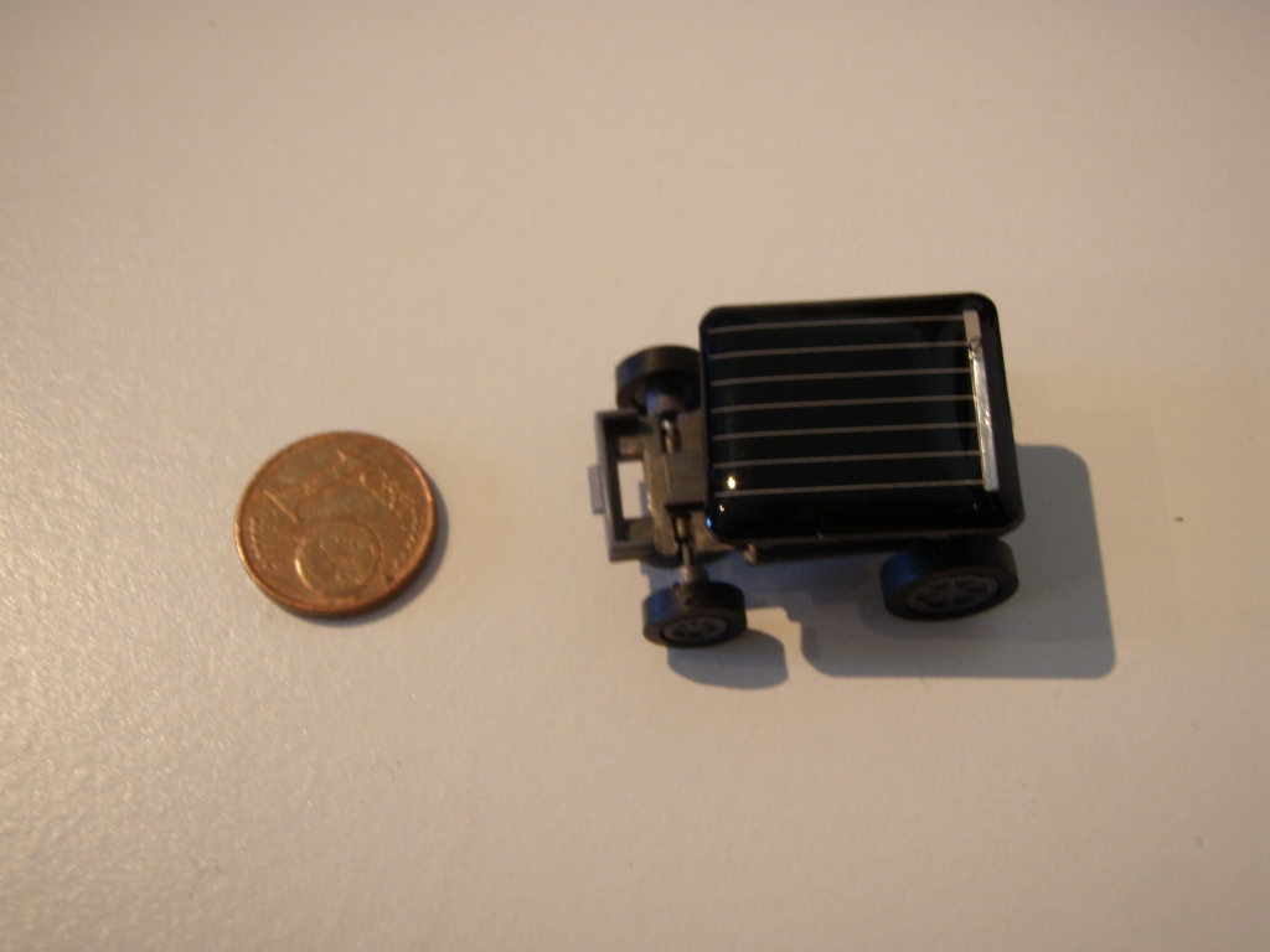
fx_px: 1871
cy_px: 476
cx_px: 635
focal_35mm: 51
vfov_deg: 28.6
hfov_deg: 37.5
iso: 100
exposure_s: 1/6
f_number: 4
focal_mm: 9.1
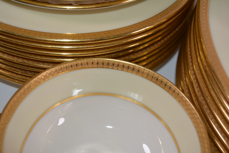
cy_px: 76
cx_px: 114
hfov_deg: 29.9
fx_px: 429
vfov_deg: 20.2
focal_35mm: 68
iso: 180
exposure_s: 1/160
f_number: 5.3
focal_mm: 45
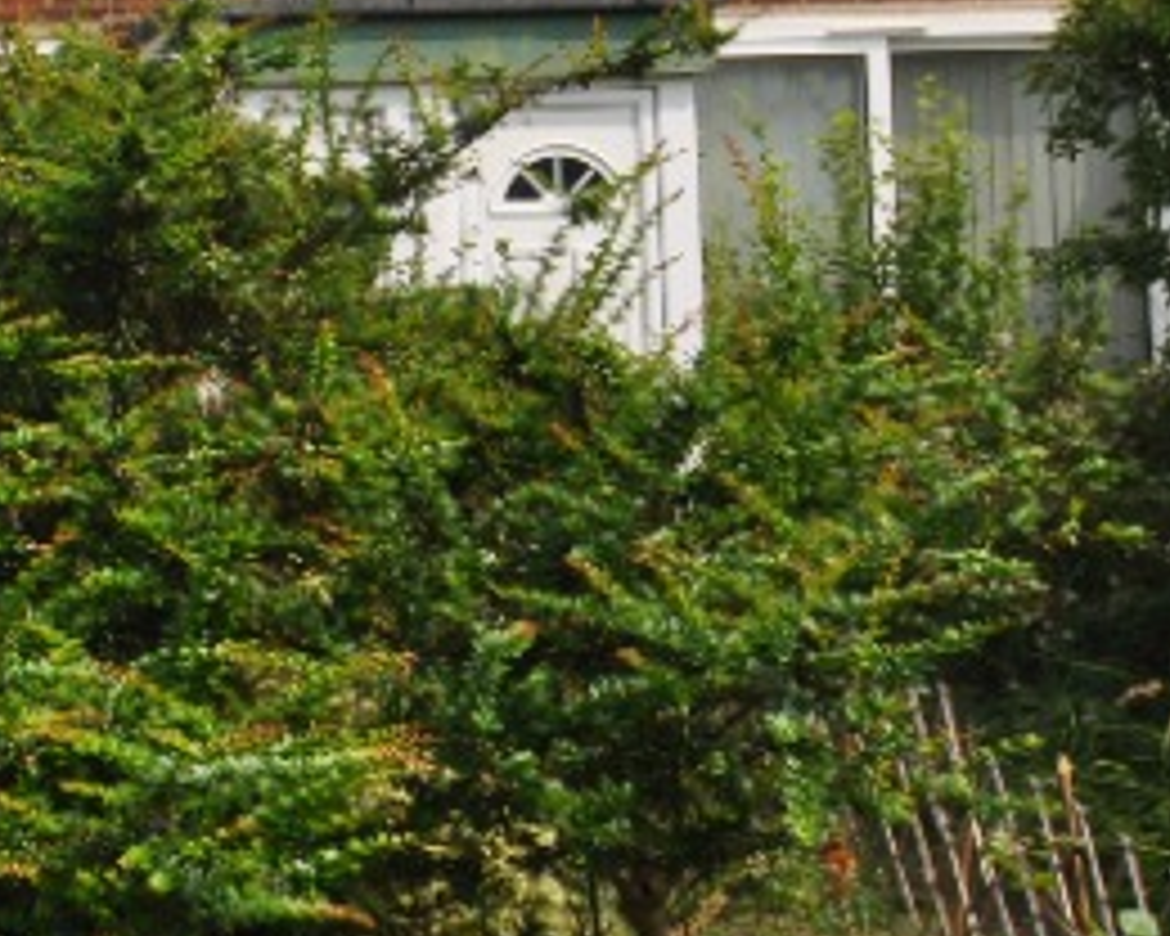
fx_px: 2107
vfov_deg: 24.0
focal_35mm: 61
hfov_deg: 24.5
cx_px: -558
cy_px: 11
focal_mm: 11
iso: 200
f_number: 10
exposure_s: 1/400
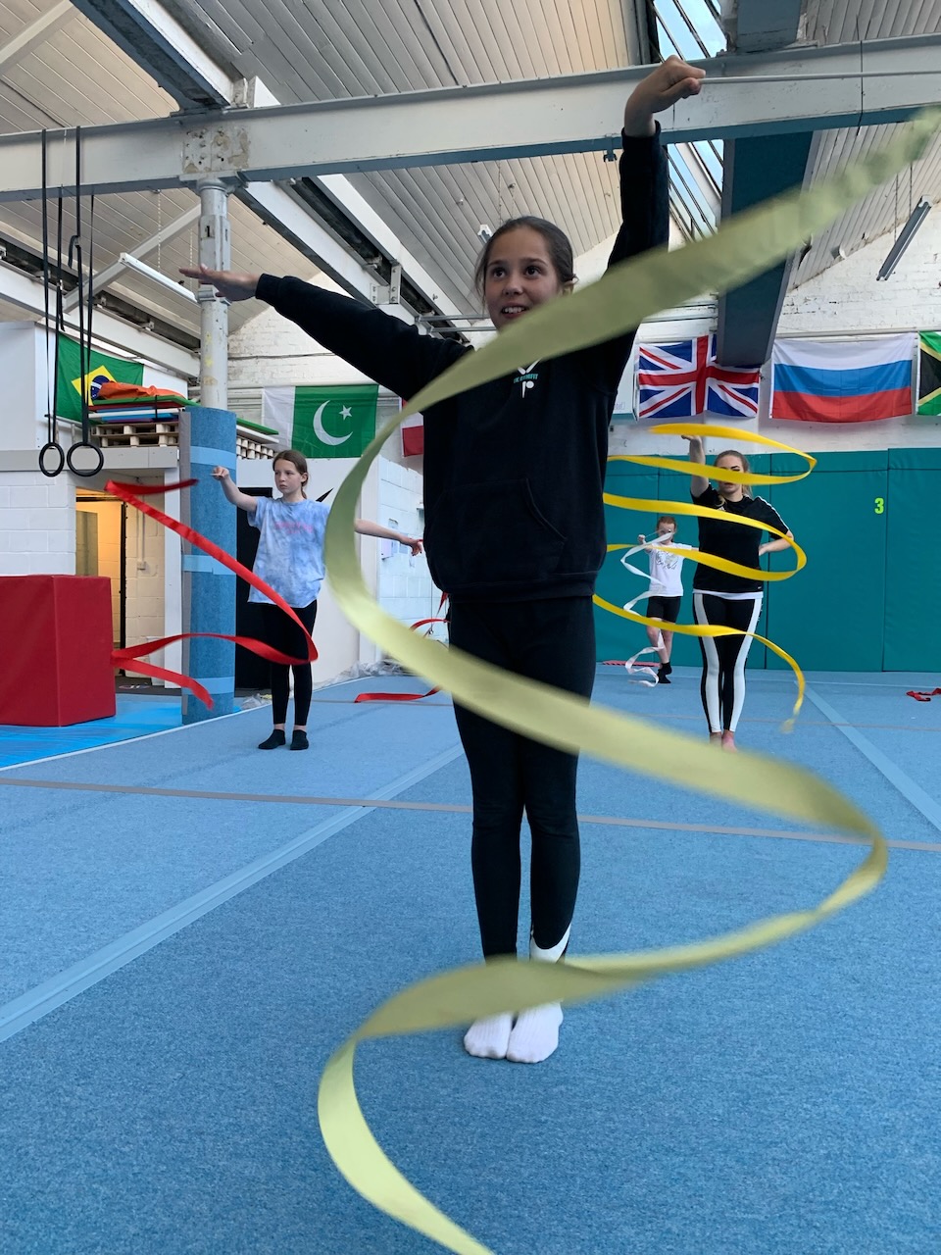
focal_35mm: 26
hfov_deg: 53.1
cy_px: 628
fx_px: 942
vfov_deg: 67.3
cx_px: 470
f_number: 1.8
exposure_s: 1/119
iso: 100
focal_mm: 4.25
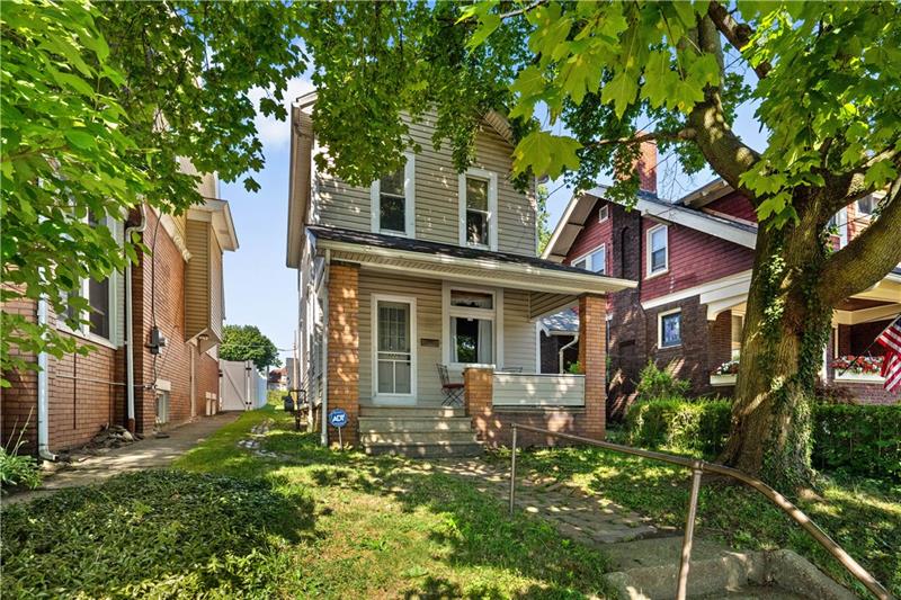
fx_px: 450
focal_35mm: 18
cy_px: 300
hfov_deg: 90.0
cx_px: 450
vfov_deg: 67.4
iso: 2000
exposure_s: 1/1000
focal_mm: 18
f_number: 8
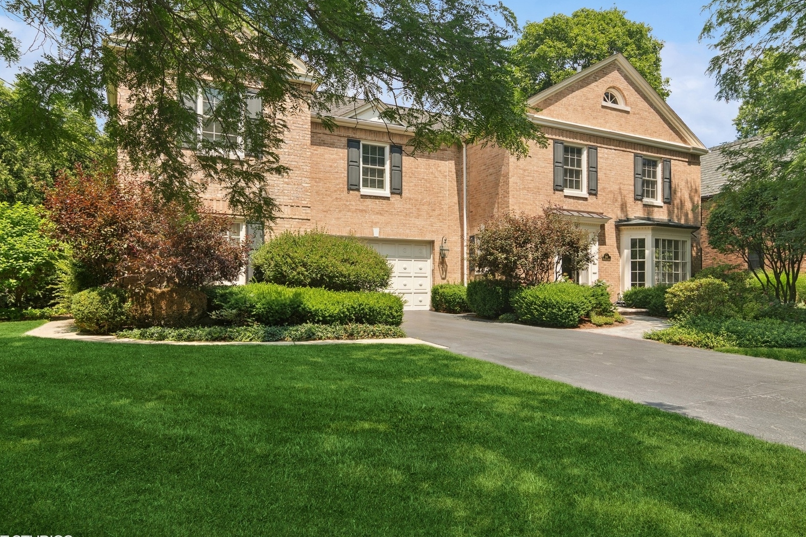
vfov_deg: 55.1
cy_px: 258
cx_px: 401
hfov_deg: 76.1
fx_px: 515
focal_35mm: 23
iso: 200
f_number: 8
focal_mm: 14
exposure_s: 1/125
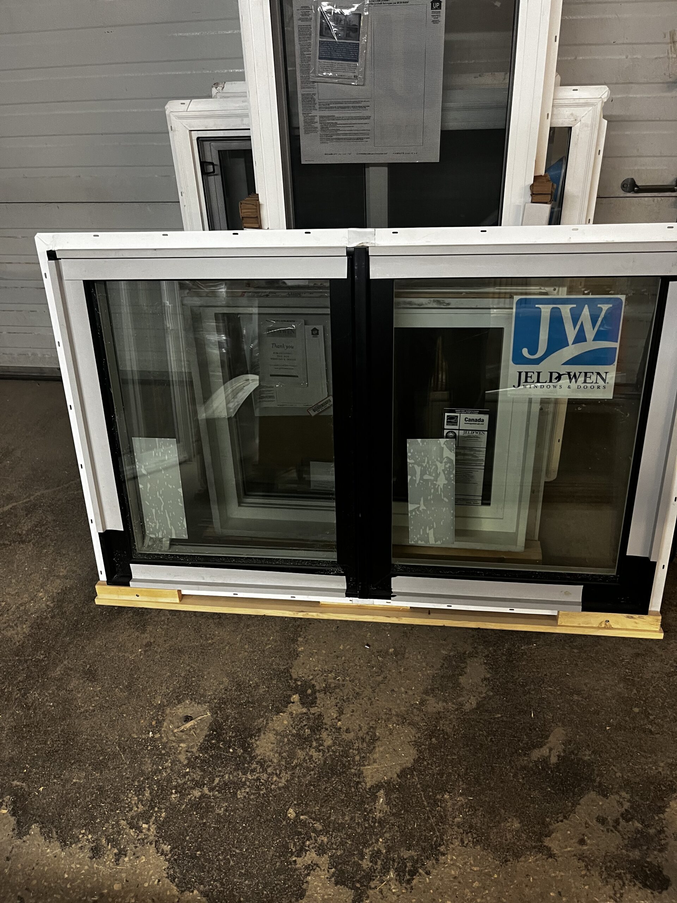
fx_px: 678
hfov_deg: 53.1
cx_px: 338
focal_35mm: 26
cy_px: 452
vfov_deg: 67.3
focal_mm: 5.1
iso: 250
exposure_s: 1/60
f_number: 1.6
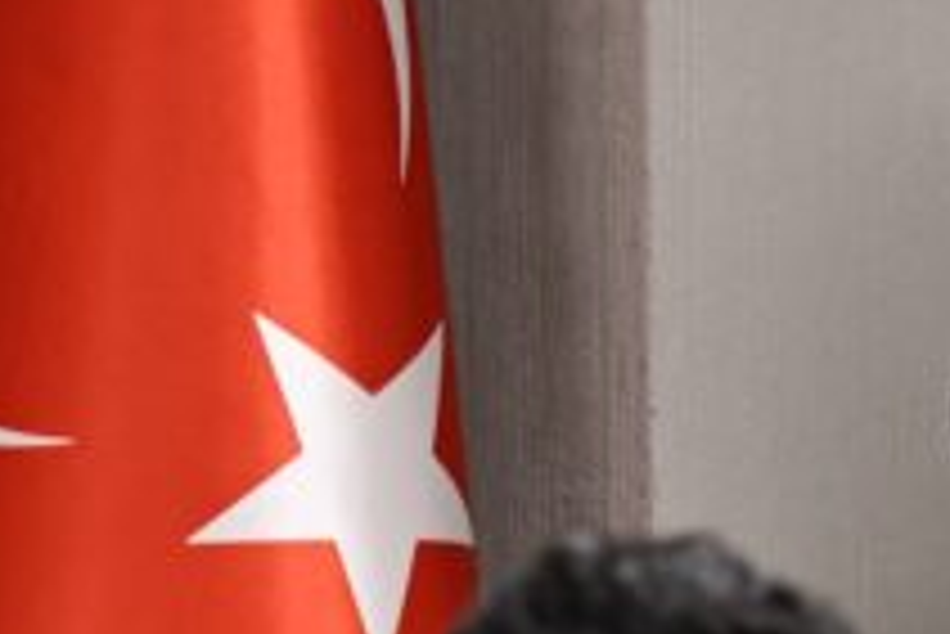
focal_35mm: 656
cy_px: 128
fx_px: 17322
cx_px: 1679
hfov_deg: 3.1
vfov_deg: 2.1
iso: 2500
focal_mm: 135
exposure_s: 1/100
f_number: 4
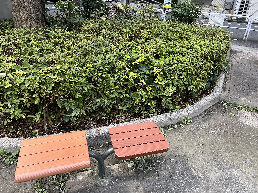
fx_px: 194
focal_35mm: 26
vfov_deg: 53.1
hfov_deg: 67.3
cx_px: 129
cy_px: 96
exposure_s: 1/50
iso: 250
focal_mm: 5.7
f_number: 1.5
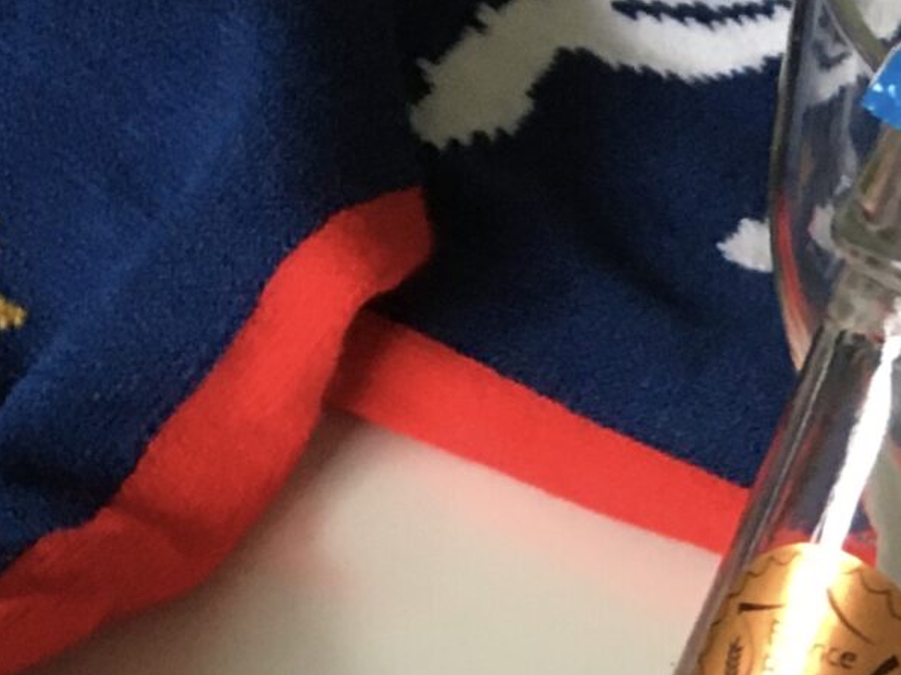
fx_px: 3252
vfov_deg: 11.0
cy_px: 1265
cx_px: 1107
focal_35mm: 125
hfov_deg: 15.2
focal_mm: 4.15
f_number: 2.2
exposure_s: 1/33
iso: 125
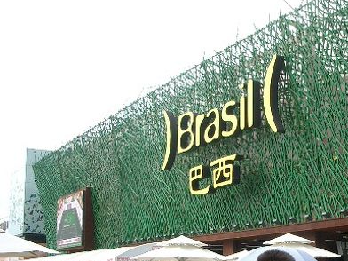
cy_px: 206
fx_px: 583
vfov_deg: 24.8
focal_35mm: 58
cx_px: 274
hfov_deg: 32.4
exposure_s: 1/125
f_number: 4.3
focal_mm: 5.8
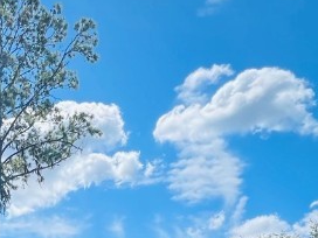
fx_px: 450
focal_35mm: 49
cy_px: 349
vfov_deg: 24.0
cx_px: 0
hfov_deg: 35.2
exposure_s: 1/1980
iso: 32
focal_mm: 1.57
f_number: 1.8
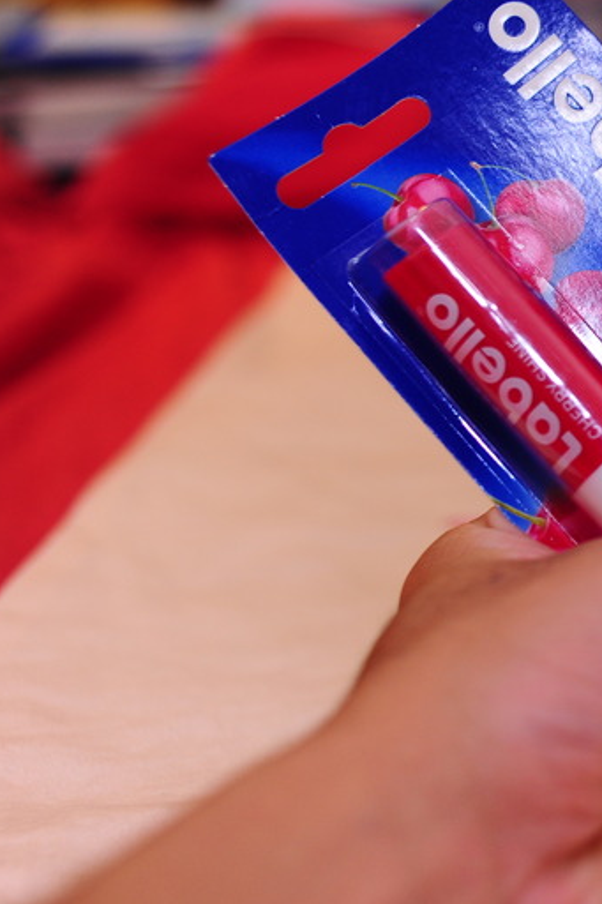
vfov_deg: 28.8
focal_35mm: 70
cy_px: 365
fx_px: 1757
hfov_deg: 17.7
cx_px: 856
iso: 500
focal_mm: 35
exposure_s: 1/100
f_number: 3.2
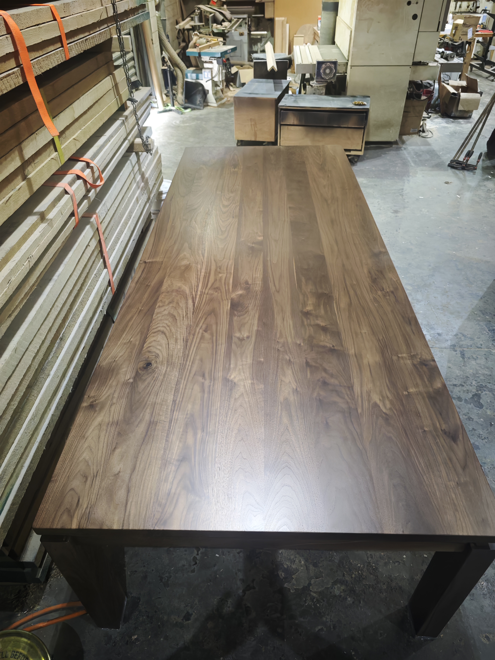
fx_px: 439
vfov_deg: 73.9
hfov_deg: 58.9
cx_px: 248
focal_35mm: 23
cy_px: 330
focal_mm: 8.72
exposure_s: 1/500
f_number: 1.63
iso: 5000
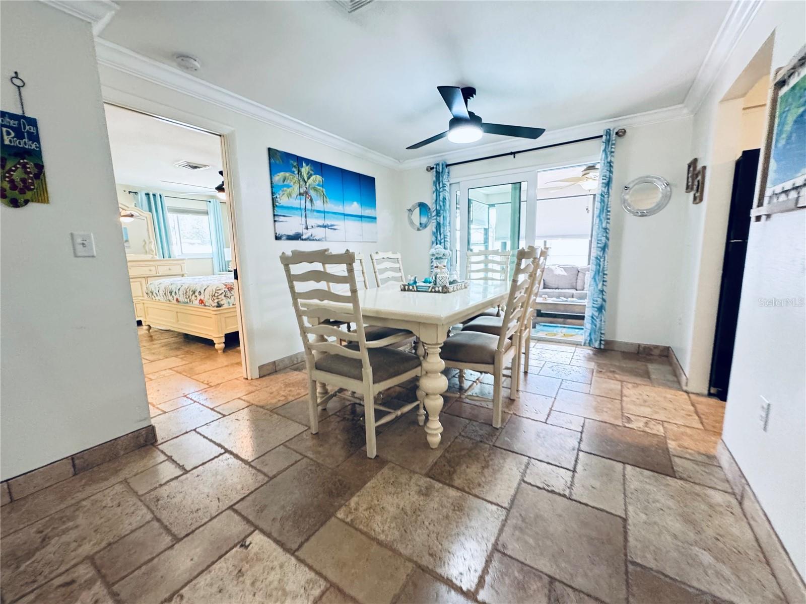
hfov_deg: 102.1
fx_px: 326
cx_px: 403
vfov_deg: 85.7
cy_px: 302
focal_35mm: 14
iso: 500
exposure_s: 1/60
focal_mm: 2.22
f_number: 2.2
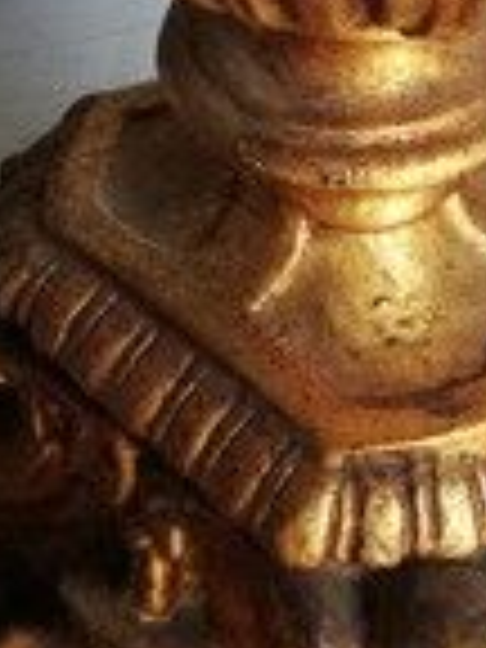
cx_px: 342
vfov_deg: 18.0
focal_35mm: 108
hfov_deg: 13.7
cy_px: 99
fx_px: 2022
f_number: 2.2
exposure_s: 1/60
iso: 64
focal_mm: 3.81
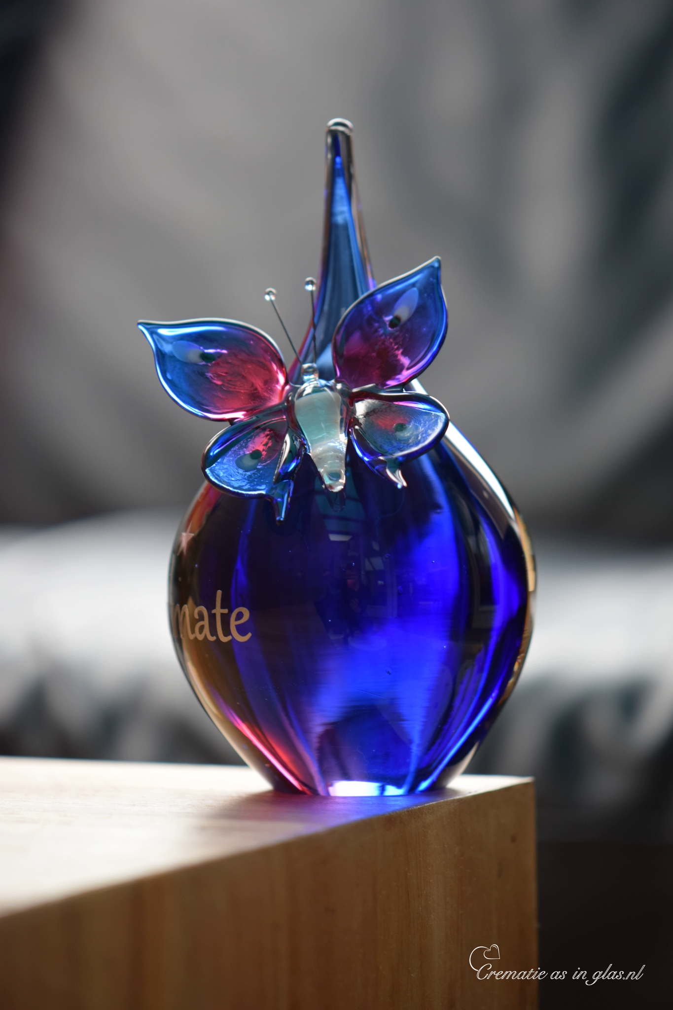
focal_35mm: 128
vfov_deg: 16.1
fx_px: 3576
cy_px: 505
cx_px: 336
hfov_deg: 10.8
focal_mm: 85
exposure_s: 1/60
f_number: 4
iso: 400
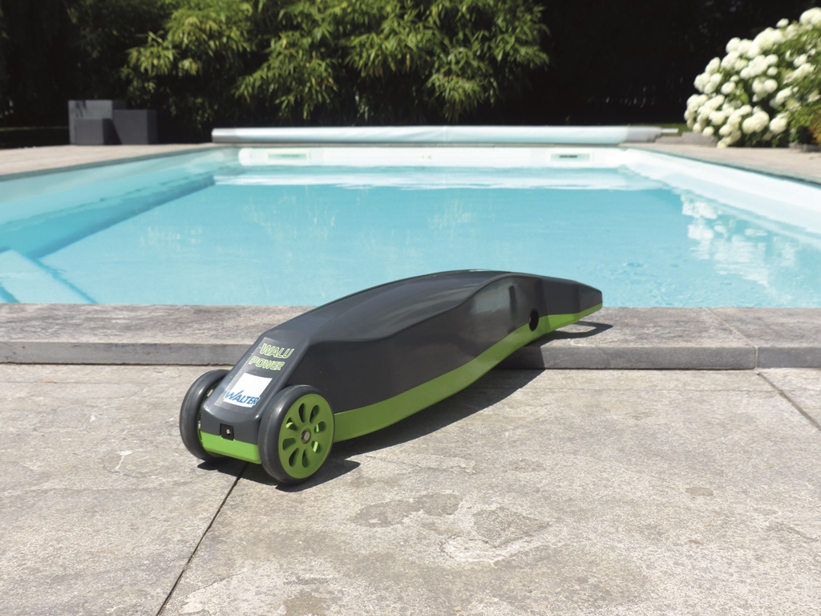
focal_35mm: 42
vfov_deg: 34.3
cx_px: 410
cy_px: 308
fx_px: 996
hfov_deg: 44.8
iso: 100
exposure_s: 1/2000
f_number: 3.2
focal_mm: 7.6
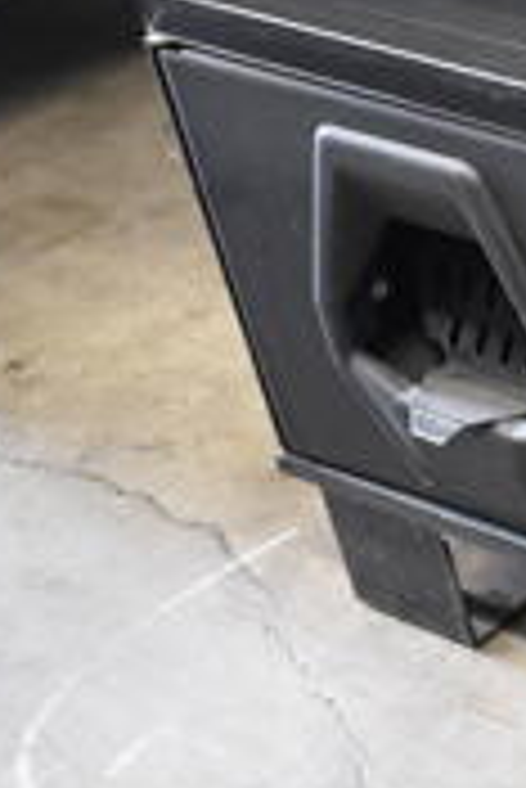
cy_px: 428
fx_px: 2056
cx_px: 1092
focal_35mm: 94
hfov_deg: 12.6
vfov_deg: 21.7
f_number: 3.5
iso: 2000
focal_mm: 18
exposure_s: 1/30
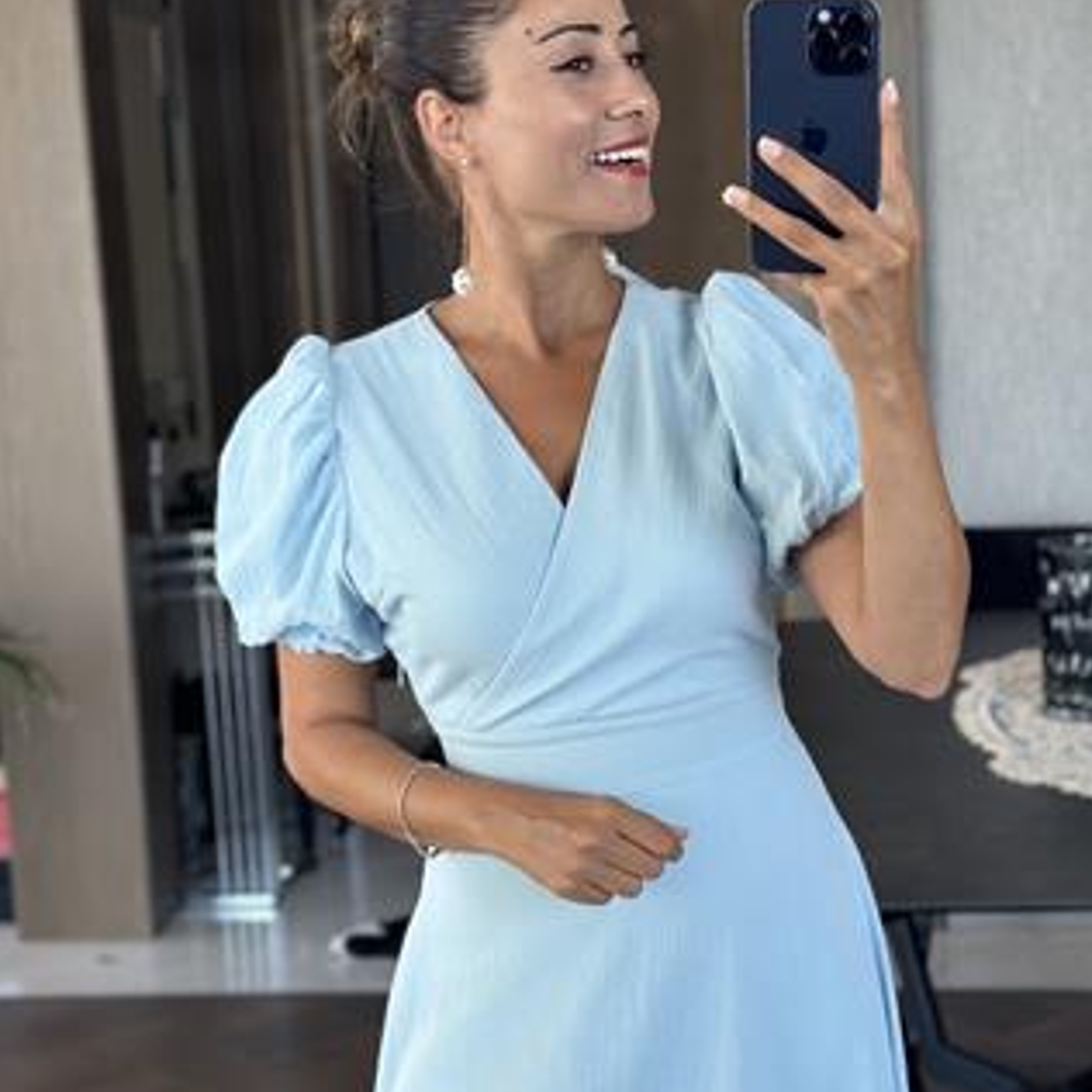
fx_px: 2427
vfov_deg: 25.3
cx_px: 543
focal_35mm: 68
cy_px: 639
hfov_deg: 25.4
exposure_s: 1/100
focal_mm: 6.86
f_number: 1.78
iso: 100
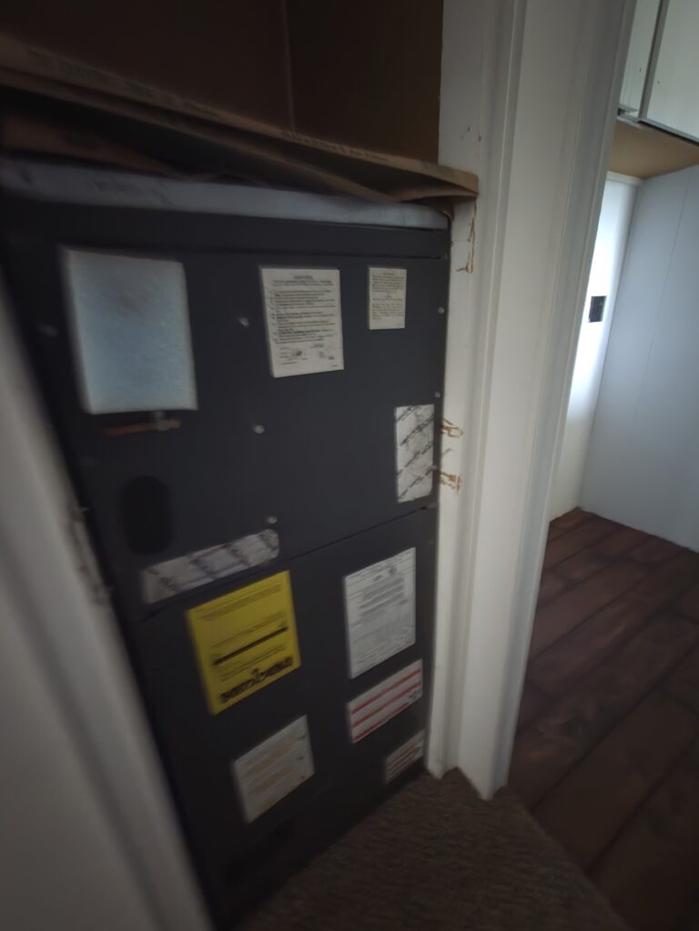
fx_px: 350
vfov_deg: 106.2
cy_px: 466
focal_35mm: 13
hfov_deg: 89.9
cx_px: 350
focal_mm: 2.2
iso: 1250
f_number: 2.2
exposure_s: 1/8
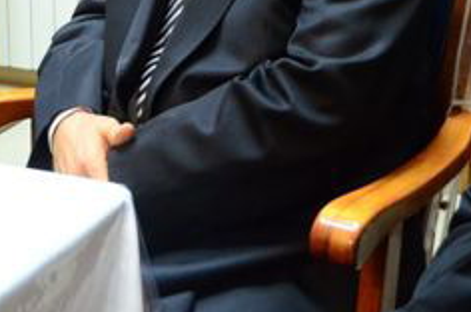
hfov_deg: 21.1
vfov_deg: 13.8
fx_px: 1262
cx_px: 204
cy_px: -38
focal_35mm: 97
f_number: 3.8
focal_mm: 19
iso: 2500
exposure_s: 1/80
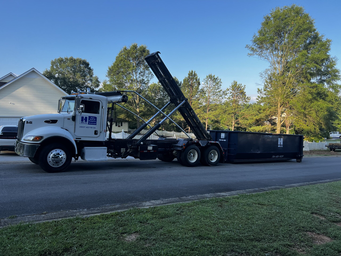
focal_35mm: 26
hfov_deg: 67.3
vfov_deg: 53.1
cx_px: 170
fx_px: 256
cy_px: 128
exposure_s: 1/1100
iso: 50
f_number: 1.5
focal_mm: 5.7
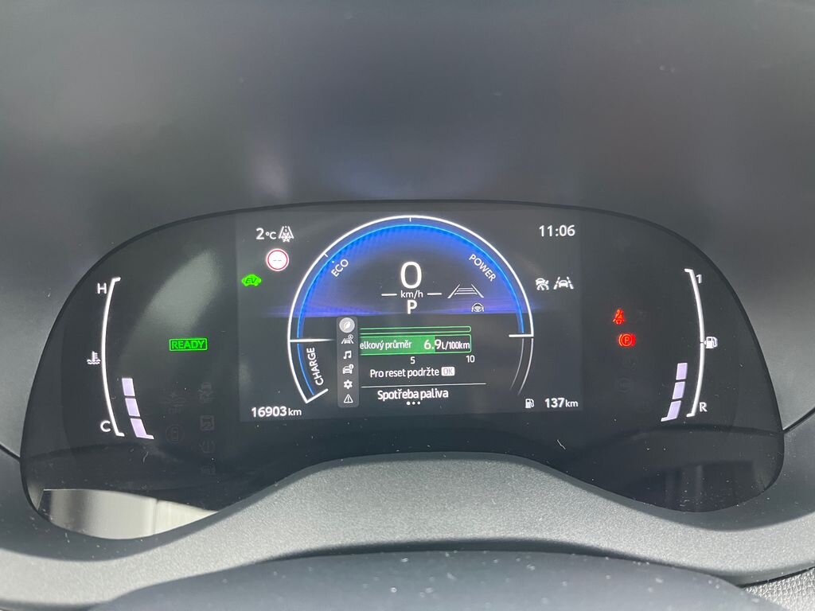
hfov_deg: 67.3
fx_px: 612
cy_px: 306
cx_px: 408
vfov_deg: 53.1
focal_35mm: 26
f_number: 1.6
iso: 320
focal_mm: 5.1
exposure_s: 1/60
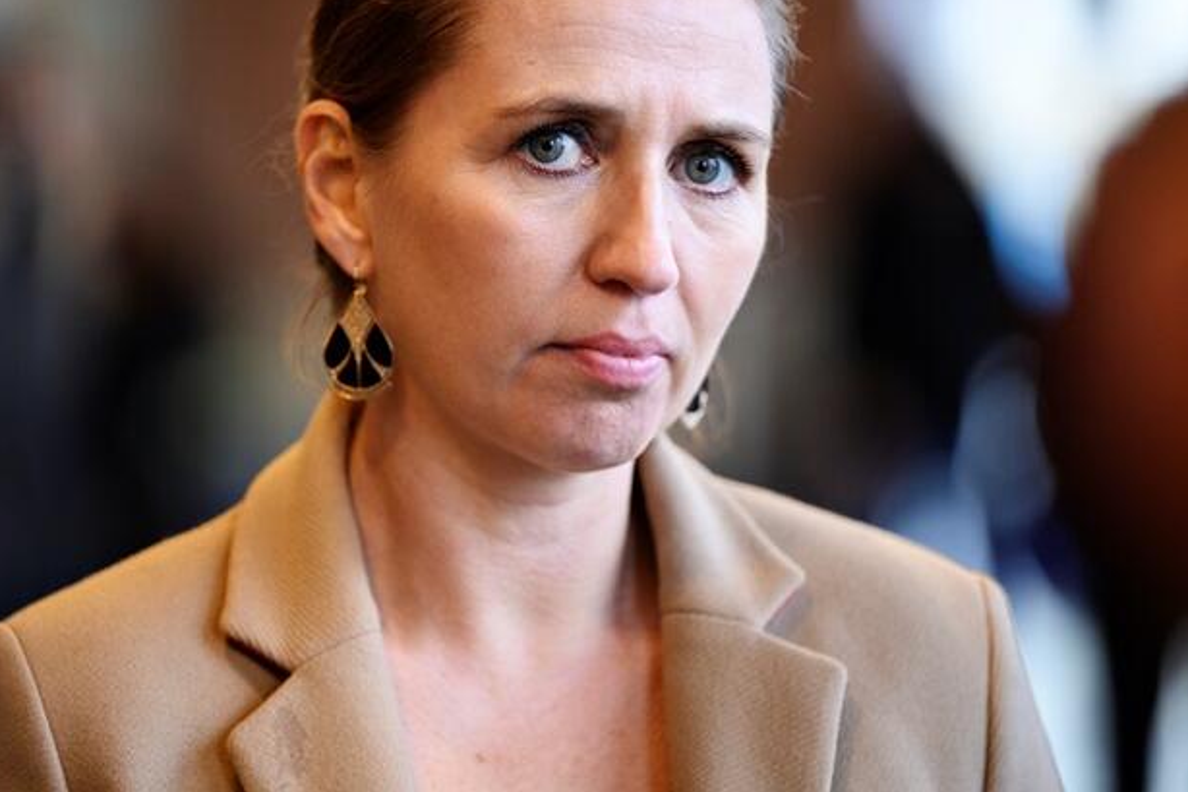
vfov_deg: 5.8
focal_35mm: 238
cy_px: 367
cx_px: 501
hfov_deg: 8.7
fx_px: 7851
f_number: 2.8
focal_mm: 200
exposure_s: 1/100
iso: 1000
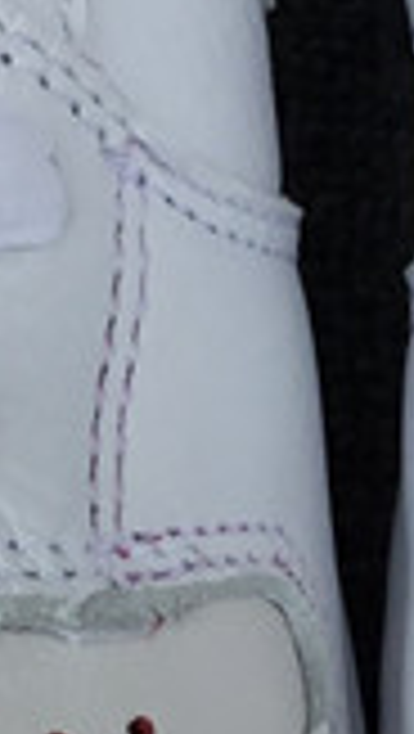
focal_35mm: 186
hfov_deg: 6.5
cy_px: 750
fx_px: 3621
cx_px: 436
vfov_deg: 11.4
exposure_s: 1/294
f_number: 2.4
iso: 25
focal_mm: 3.3
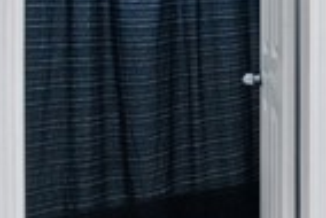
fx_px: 489
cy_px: 13
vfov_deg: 24.2
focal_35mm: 54
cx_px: 627
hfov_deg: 20.4
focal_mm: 12
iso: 2000
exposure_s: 1/40
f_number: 7.1
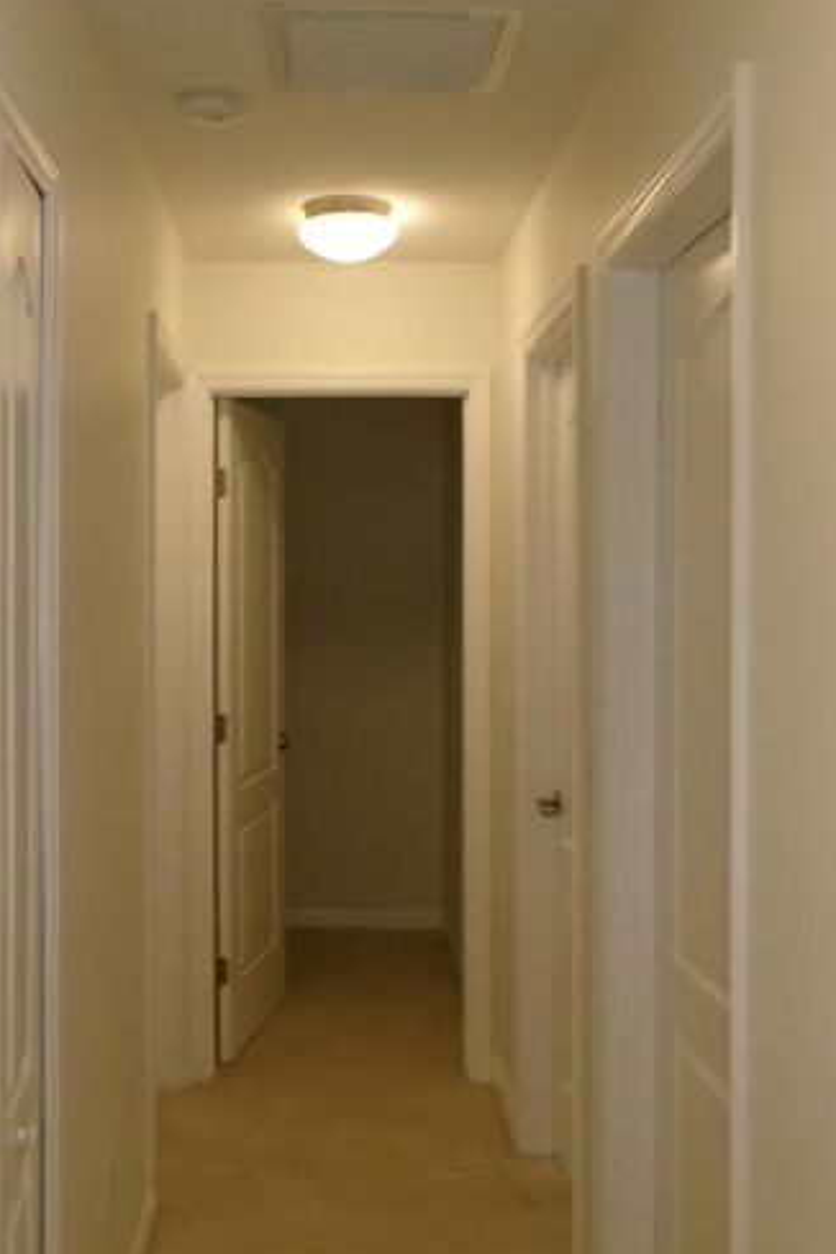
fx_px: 1463
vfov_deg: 46.4
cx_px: 327
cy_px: 585
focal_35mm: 42
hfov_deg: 31.8
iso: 200
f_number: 3.9
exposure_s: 1/34
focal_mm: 5.1
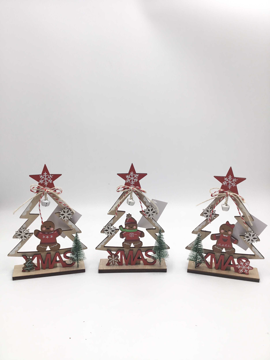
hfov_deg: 45.4
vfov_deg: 58.4
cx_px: 135
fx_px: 322
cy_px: 180
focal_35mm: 31
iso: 25
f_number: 2.4
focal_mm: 3.3
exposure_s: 1/175
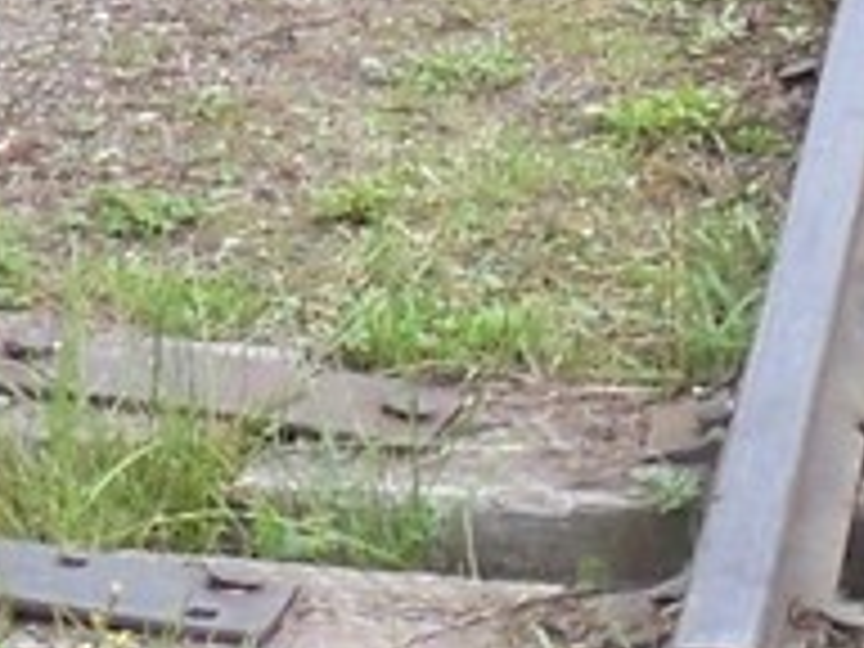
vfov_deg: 5.1
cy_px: -1348
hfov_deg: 7.1
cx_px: 1112
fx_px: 6914
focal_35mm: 277
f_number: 3.1
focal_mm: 6.3
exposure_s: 1/125
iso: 64
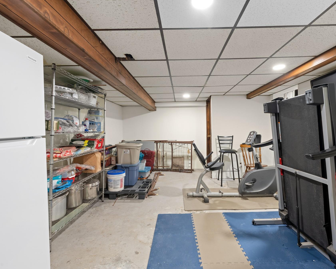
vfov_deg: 80.4
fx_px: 159
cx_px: 179
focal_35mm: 16
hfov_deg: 93.0
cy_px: 134
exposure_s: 1
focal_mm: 14
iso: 500
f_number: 10
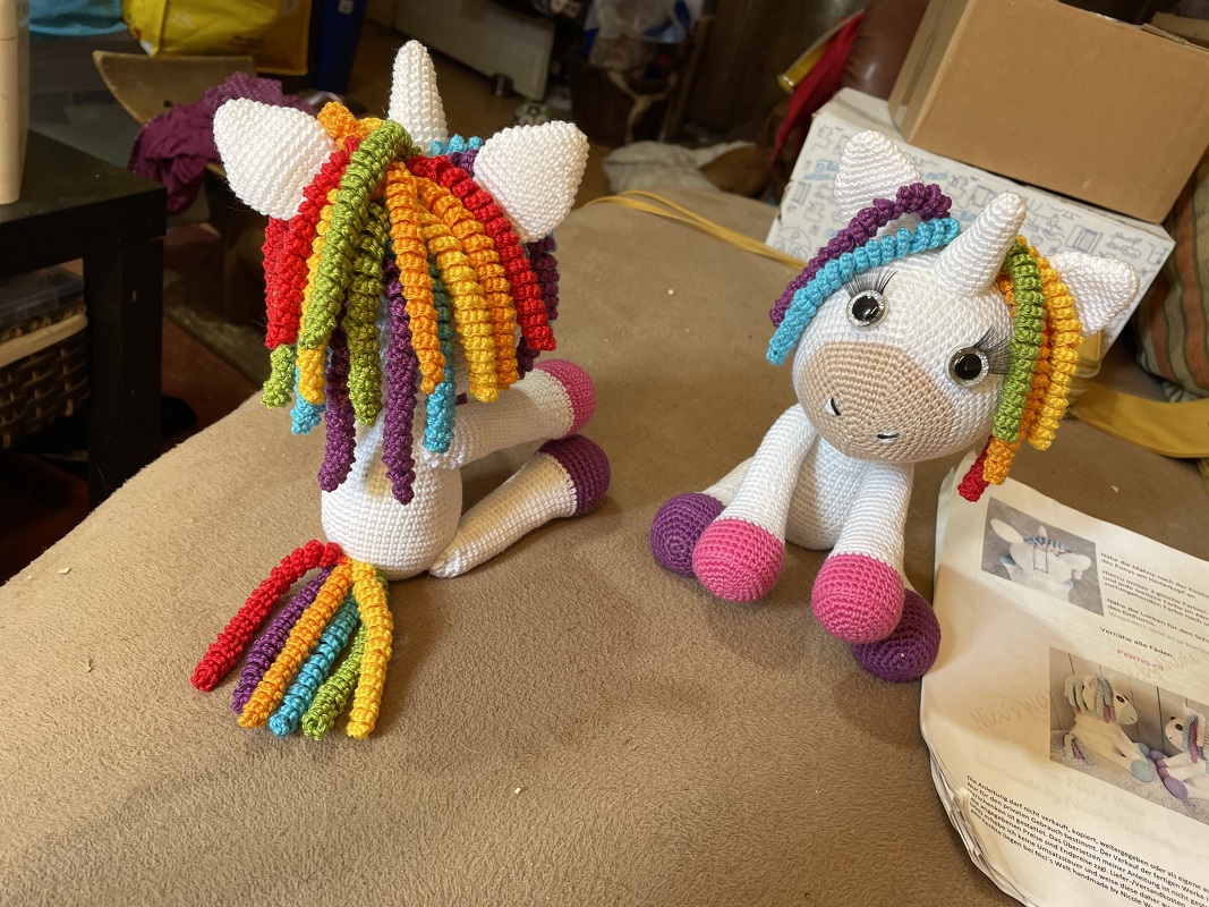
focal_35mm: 26
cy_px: 454
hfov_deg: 67.3
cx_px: 604
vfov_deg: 53.1
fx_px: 908
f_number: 1.6
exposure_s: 1/100
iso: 125
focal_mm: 4.2
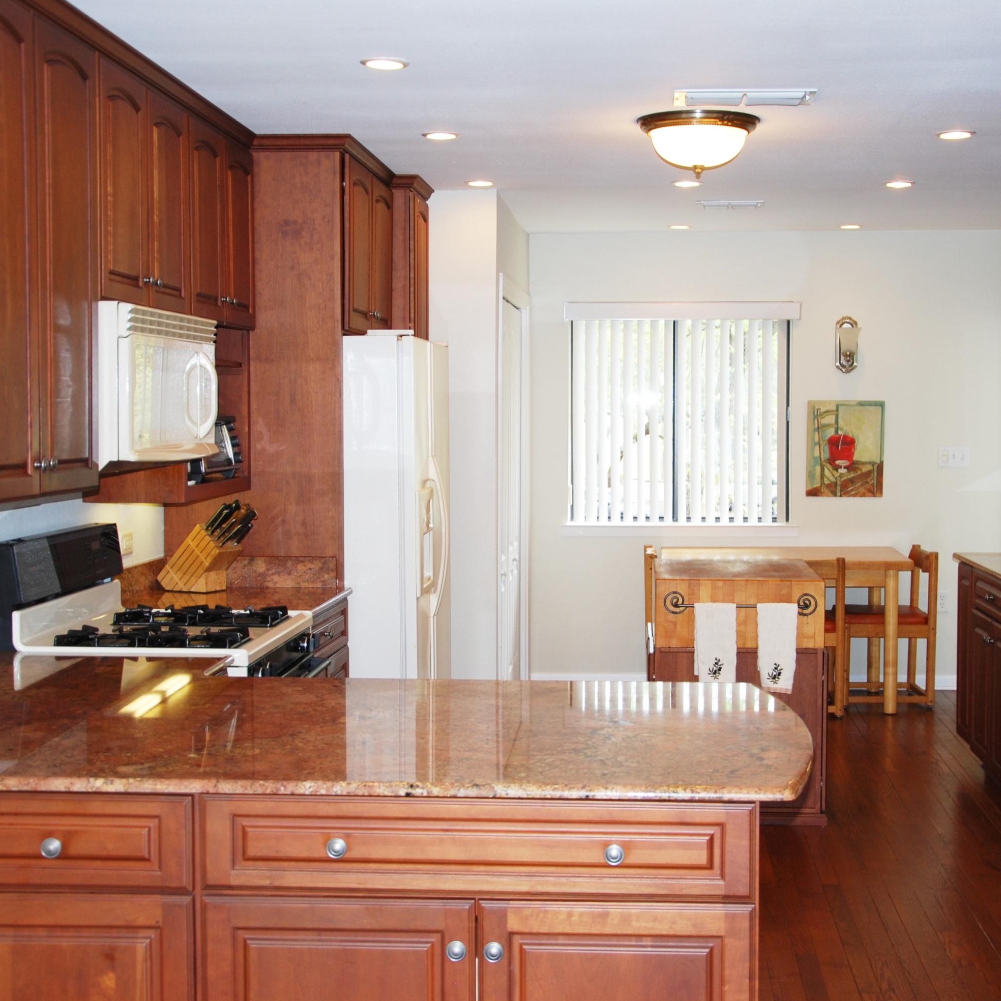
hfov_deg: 34.9
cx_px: 563
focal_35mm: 49
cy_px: 509
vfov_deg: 34.9
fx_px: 1592
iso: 200
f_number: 4
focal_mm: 25
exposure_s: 1/60
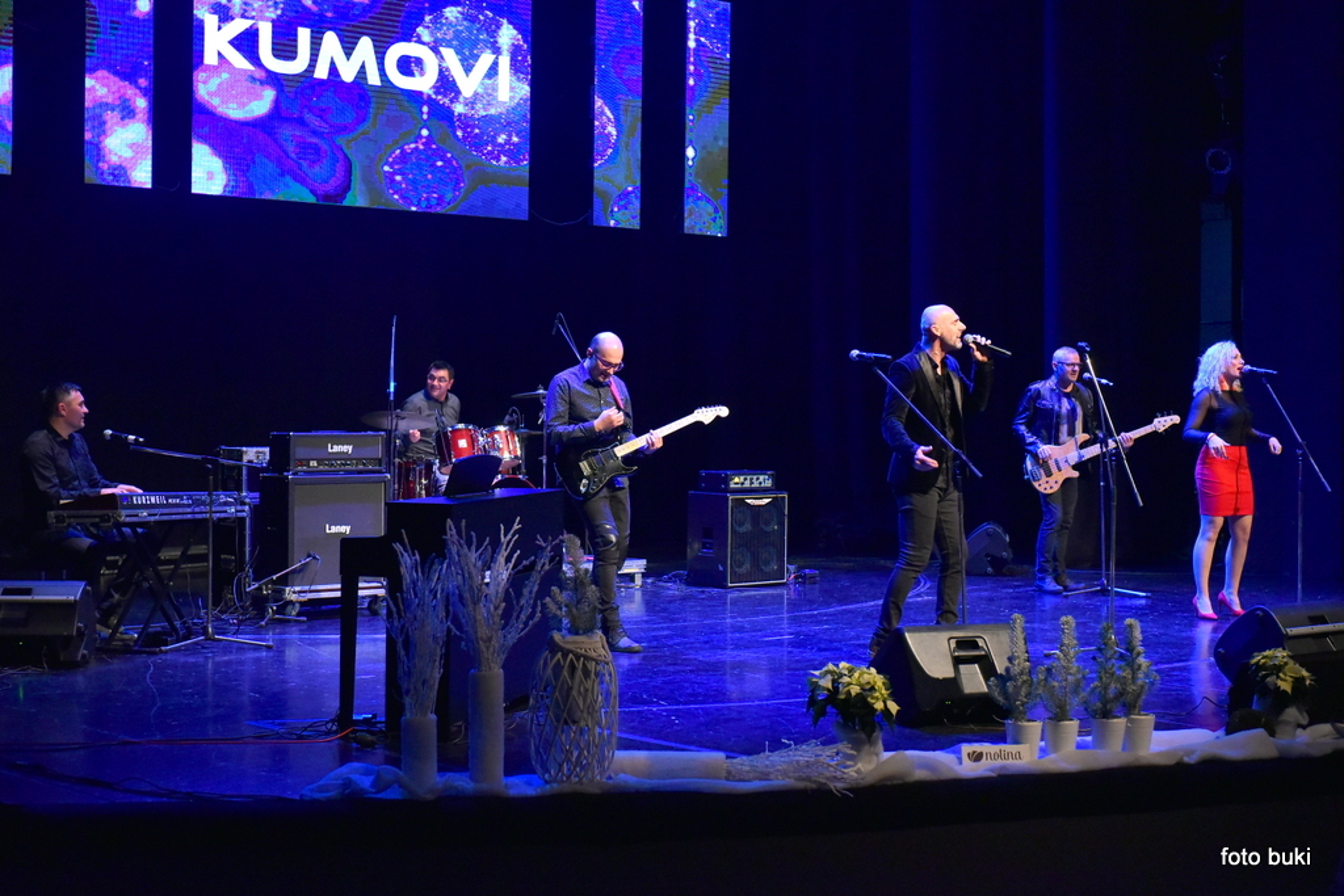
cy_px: 448
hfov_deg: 38.2
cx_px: 672
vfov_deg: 26.0
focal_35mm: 52
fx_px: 1941
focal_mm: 52
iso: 3200
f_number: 4.5
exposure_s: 1/200
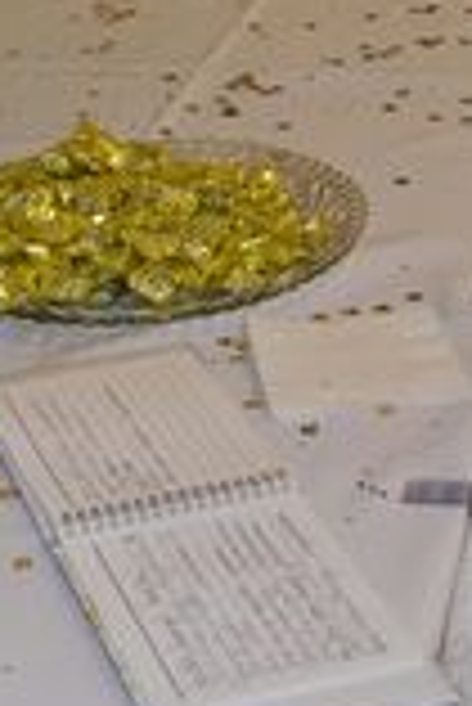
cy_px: 445
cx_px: 193
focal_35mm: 118
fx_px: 2321
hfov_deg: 11.6
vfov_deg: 17.3
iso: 1600
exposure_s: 1/160
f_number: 5
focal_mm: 31
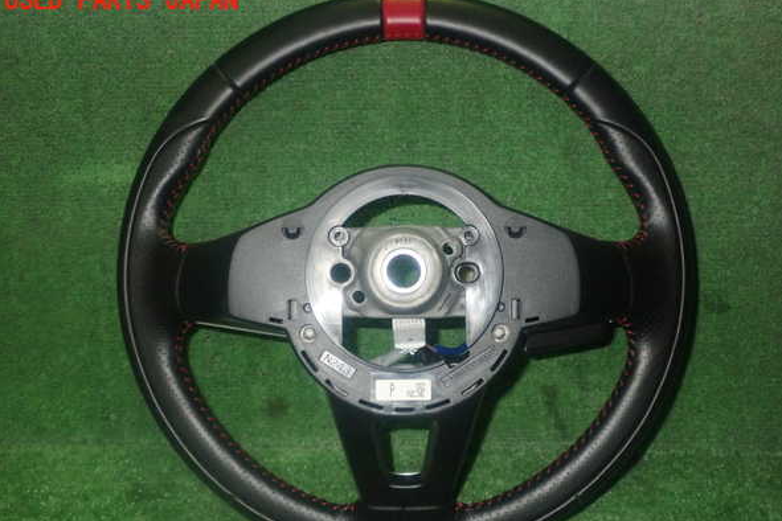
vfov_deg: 35.0
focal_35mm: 38
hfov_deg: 50.7
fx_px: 825
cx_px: 394
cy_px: 282
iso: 800
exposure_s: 1/40
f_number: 7.1
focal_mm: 6.37
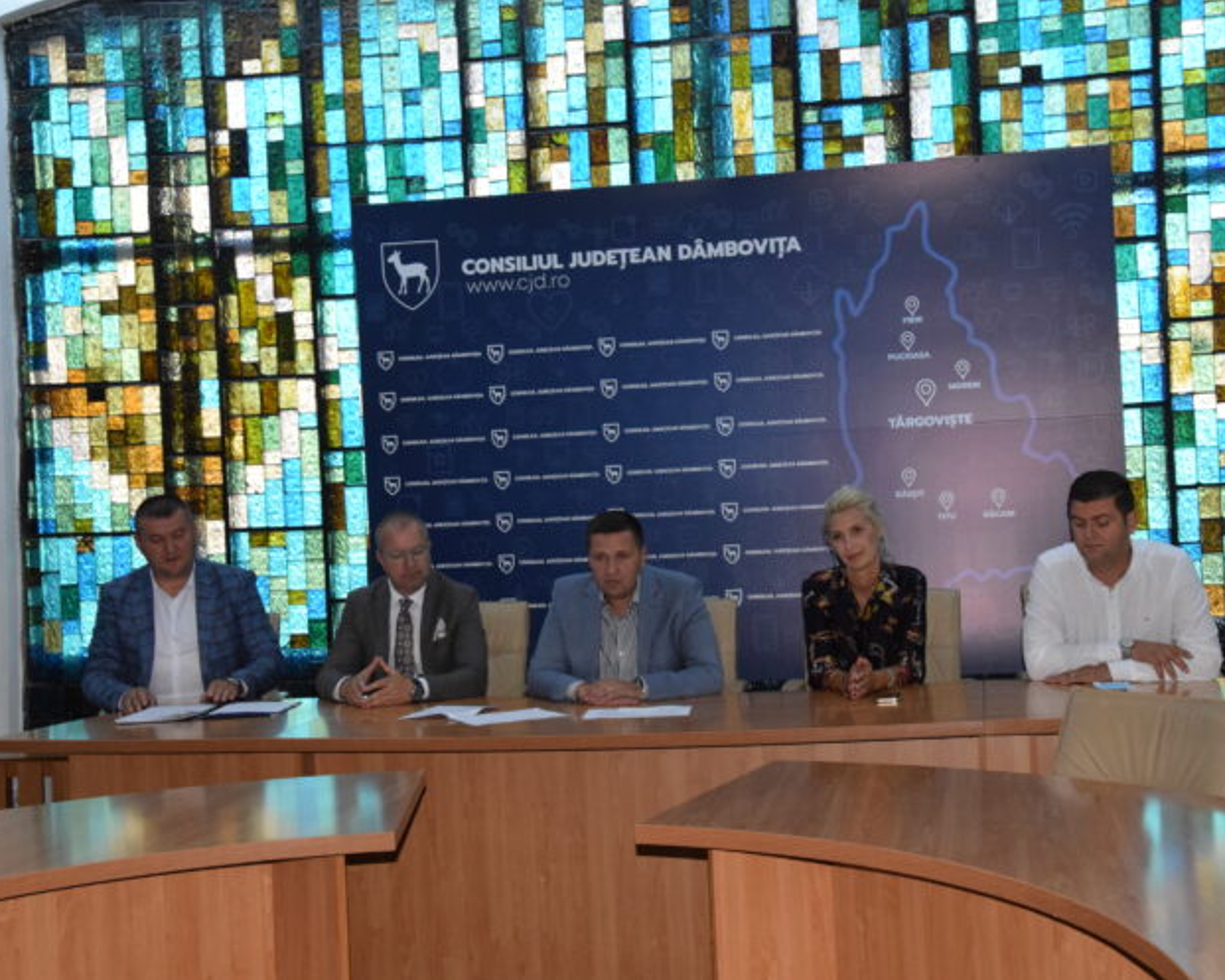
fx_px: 1849
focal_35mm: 51
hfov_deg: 36.6
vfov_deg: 29.7
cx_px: 649
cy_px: 491
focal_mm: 30
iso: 3200
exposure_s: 1/200
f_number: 9
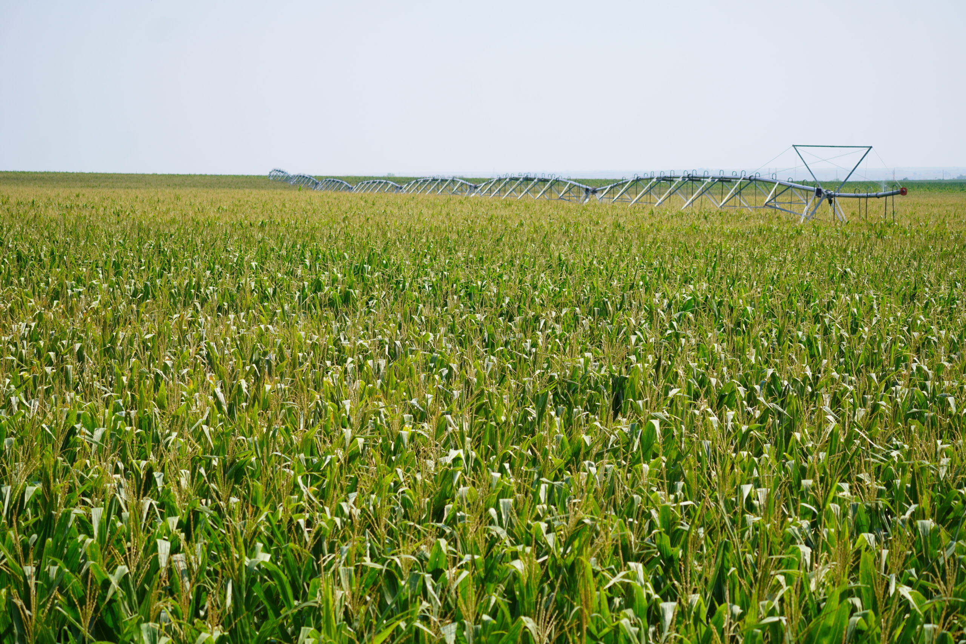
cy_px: 322
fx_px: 2817
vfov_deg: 13.0
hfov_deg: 19.5
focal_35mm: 105
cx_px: 483
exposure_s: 1/500
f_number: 5.6
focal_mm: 70
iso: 100
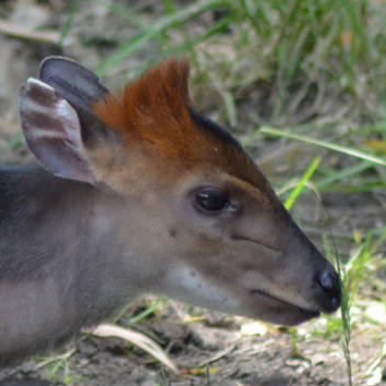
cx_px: -112
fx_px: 14154
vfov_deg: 1.6
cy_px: 264
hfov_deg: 1.6
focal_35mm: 1122
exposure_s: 1/500
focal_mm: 195
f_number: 4.8
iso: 1100
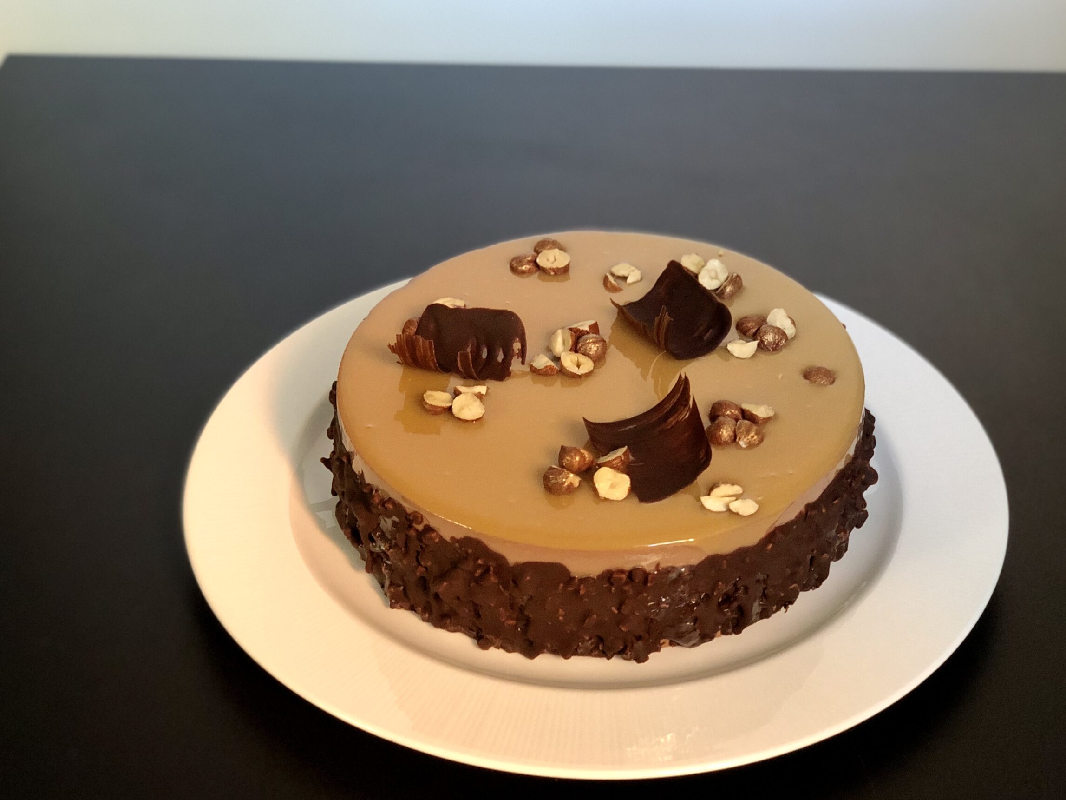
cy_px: 385
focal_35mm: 58
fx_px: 1786
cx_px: 565
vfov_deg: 25.2
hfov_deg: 33.2
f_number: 2.4
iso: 160
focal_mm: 6
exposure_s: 1/17
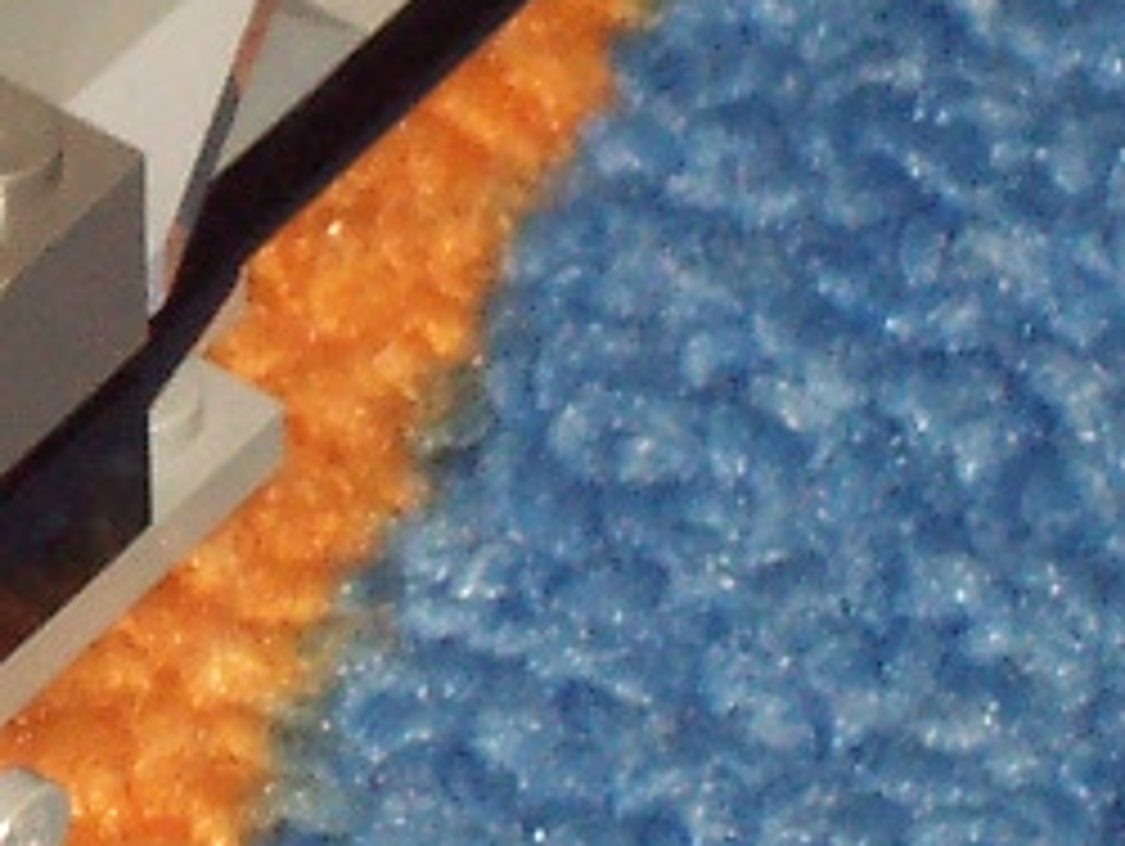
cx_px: -180
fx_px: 17306
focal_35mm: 532
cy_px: 22
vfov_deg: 2.8
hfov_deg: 3.7
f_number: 4.8
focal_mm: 16.8
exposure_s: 1/90
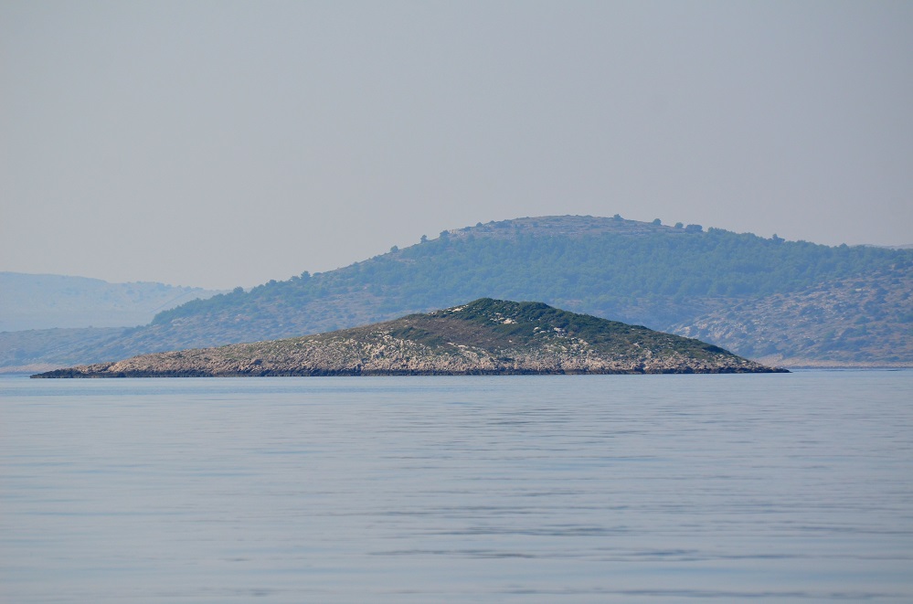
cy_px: 302
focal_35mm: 315
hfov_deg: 6.6
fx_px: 7970
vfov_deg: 4.3
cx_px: 456
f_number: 5.6
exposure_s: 1/2500
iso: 400
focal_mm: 210
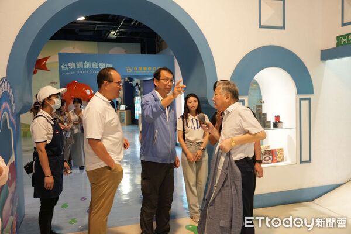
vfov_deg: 41.1
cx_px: 176
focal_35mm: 32
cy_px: 117
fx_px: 312
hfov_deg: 58.7
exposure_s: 1/50
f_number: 4
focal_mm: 32
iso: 1600
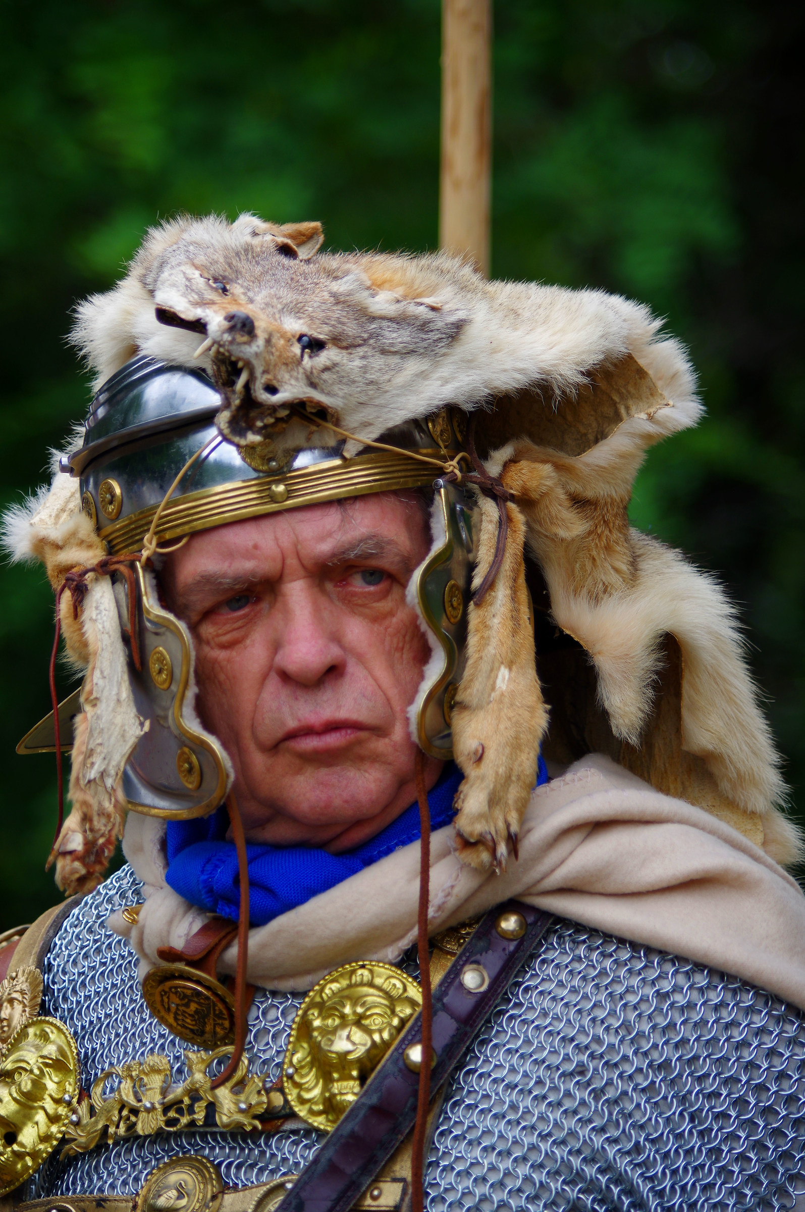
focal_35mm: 180
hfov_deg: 7.6
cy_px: 606
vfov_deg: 11.4
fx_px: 6050
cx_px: 402
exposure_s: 1/200
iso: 200
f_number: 4.5
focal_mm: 120
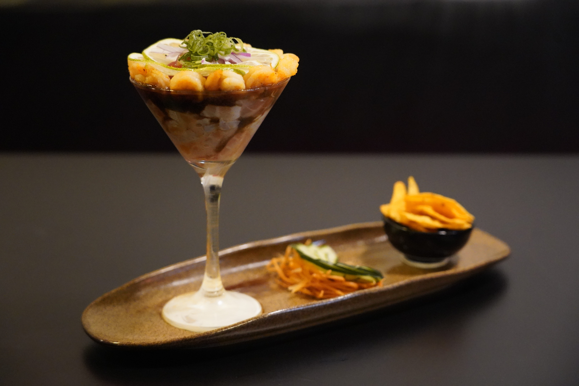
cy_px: 193
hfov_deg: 28.8
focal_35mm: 70
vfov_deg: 19.5
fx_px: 1126
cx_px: 290
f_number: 4
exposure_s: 1/100
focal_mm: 70
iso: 12800
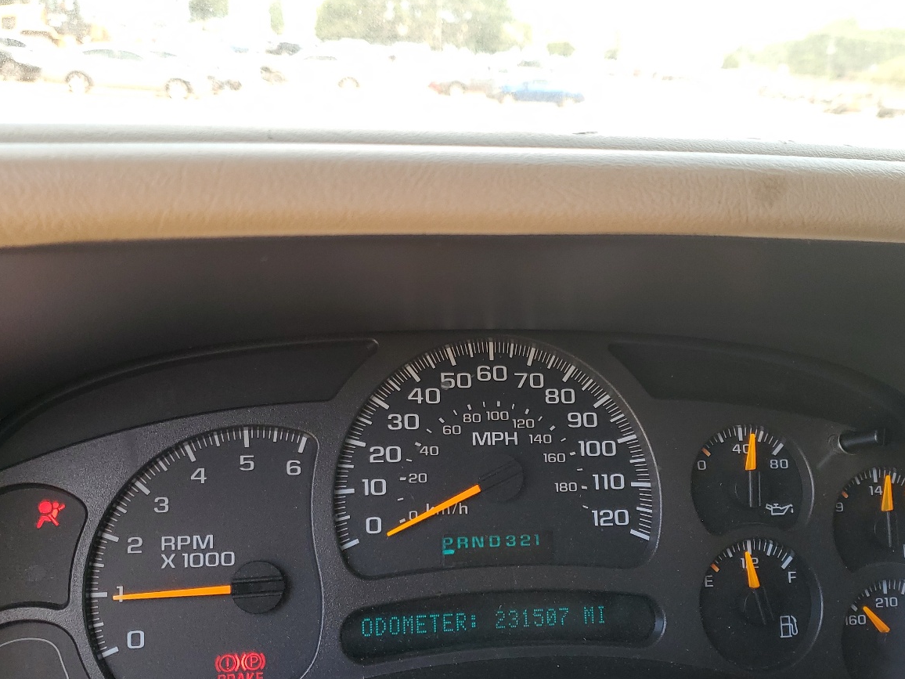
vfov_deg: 39.4
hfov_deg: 51.3
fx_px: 941
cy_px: 424
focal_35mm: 36
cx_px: 473
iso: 50
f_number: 1.5
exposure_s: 1/132
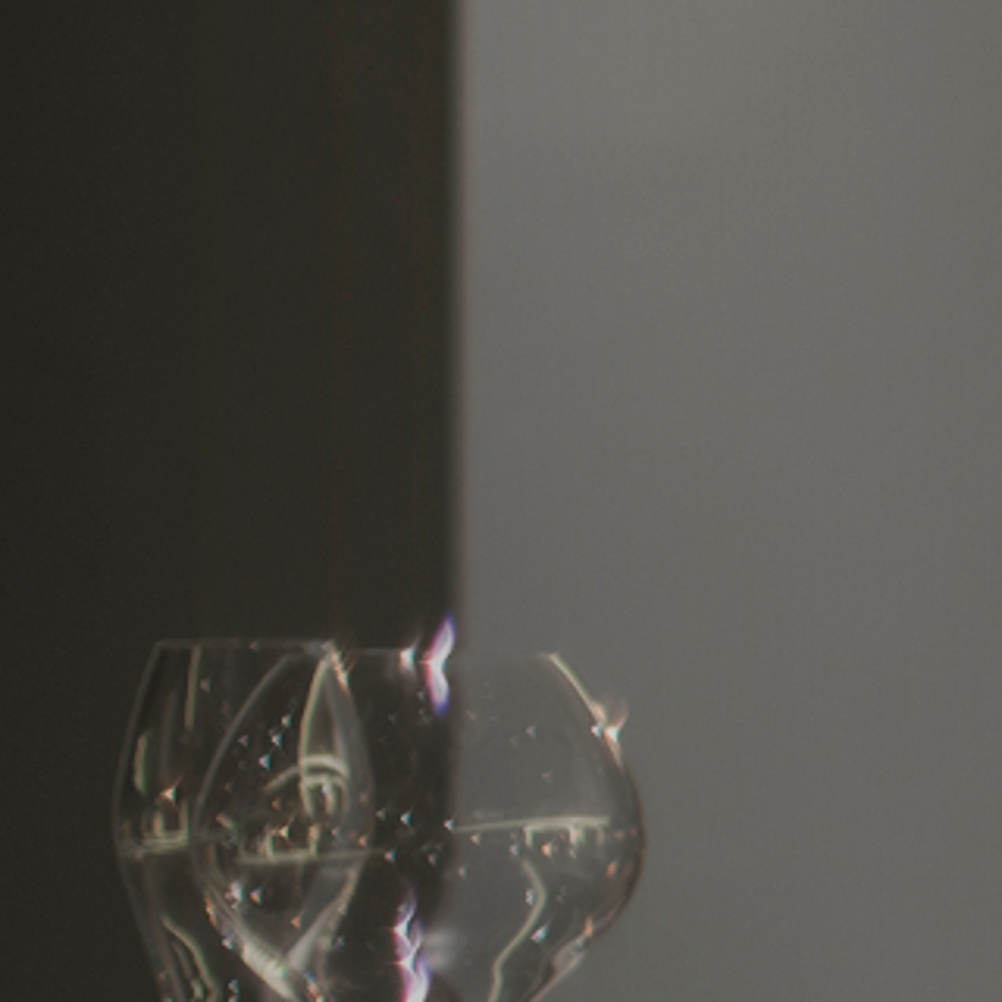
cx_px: 4625
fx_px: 13067
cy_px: 919
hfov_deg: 4.0
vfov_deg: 4.4
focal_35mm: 399
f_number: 1.6
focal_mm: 50
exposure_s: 1/3
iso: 50
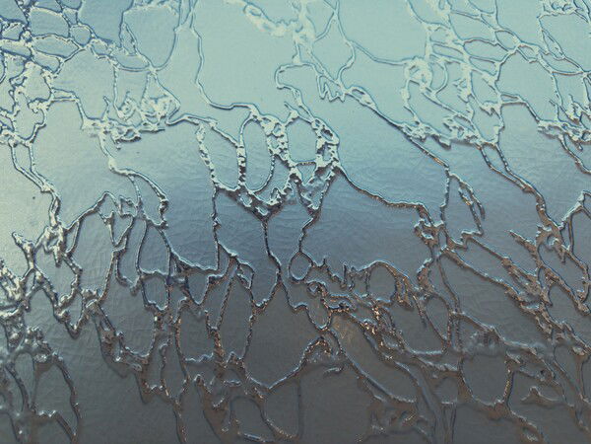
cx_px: 296
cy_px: 222
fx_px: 444
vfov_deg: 53.1
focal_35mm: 26
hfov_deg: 67.3
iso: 50
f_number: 1.6
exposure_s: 1/343
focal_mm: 5.96
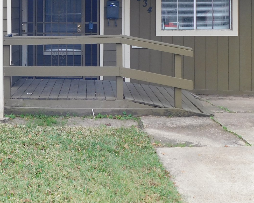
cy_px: 24
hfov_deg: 32.0
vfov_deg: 25.9
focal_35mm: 57
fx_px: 429
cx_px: 45
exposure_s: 1/200
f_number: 3.2
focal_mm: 5.3
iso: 125
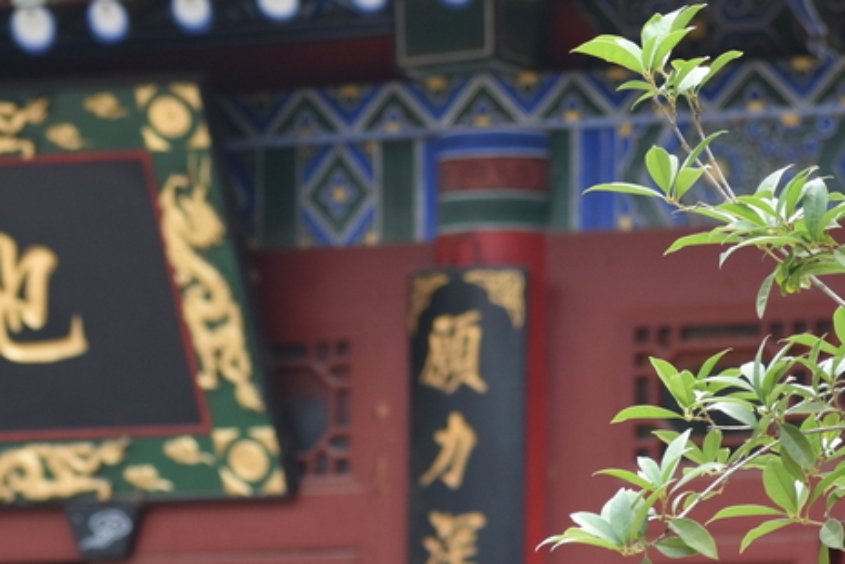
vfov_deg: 3.4
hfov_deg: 5.0
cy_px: 505
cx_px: -182
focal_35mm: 407
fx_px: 9566
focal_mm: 105
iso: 360
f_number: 5.6
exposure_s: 1/250
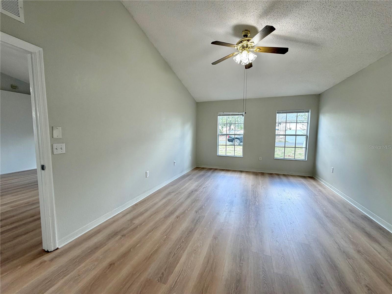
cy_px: 147
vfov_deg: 85.7
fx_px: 159
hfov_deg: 102.1
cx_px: 196
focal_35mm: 14
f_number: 2.2
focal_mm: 2.22
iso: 125
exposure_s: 1/120
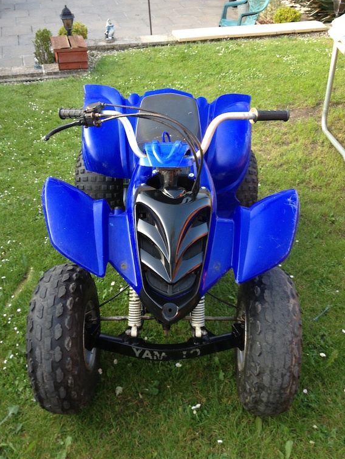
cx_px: 168
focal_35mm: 37
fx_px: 492
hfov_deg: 38.7
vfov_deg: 50.1
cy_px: 218
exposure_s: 1/60
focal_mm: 4.28
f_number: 2.4
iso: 64
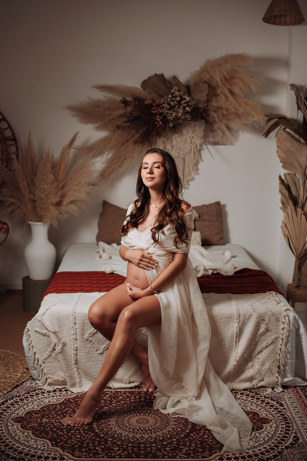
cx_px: 154
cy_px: 230
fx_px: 639
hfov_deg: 27.0
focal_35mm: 50
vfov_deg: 39.6
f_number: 2.8
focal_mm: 50
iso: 100
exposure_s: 1/125
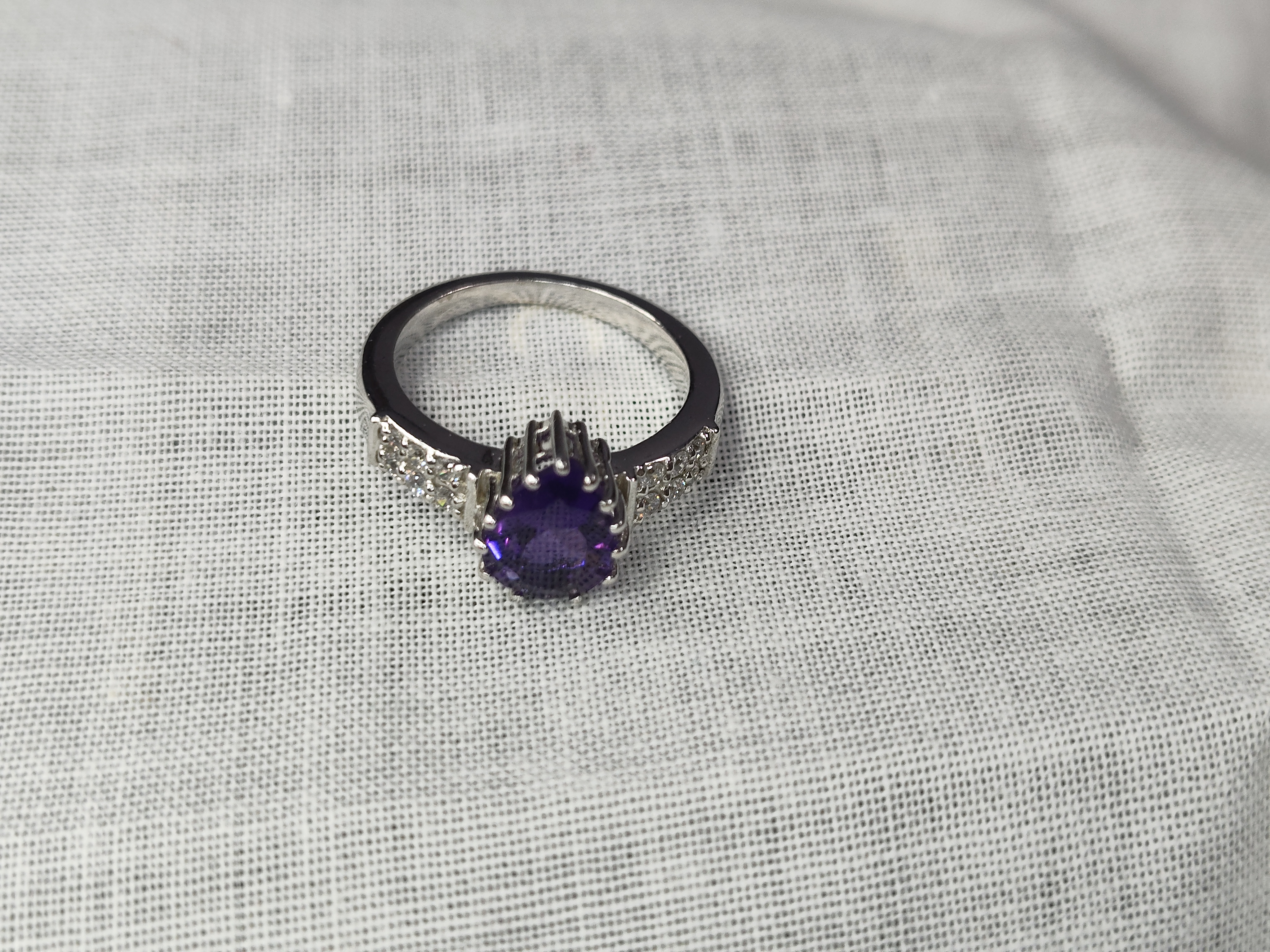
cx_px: 635
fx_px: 1834
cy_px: 476
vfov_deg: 29.1
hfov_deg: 38.2
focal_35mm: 50
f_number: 1.88
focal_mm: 5.56
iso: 996
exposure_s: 1/100
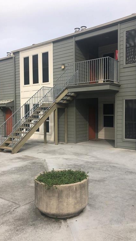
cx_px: 79
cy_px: 119
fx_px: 199
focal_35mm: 31
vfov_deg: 62.6
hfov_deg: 37.7
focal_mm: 4
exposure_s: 1/1000
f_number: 1.8
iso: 20
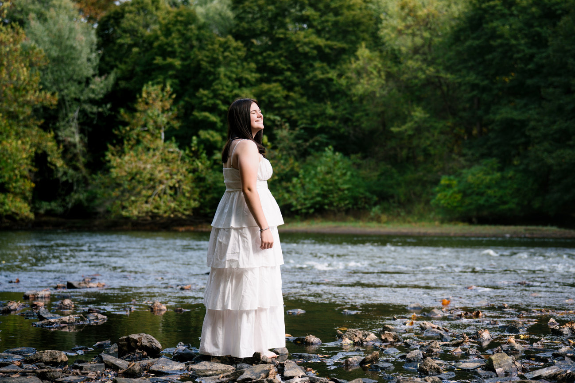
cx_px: 288
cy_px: 192
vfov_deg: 23.8
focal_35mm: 57
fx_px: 910
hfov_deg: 35.1
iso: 200
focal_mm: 57
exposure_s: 1/1000
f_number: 2.8
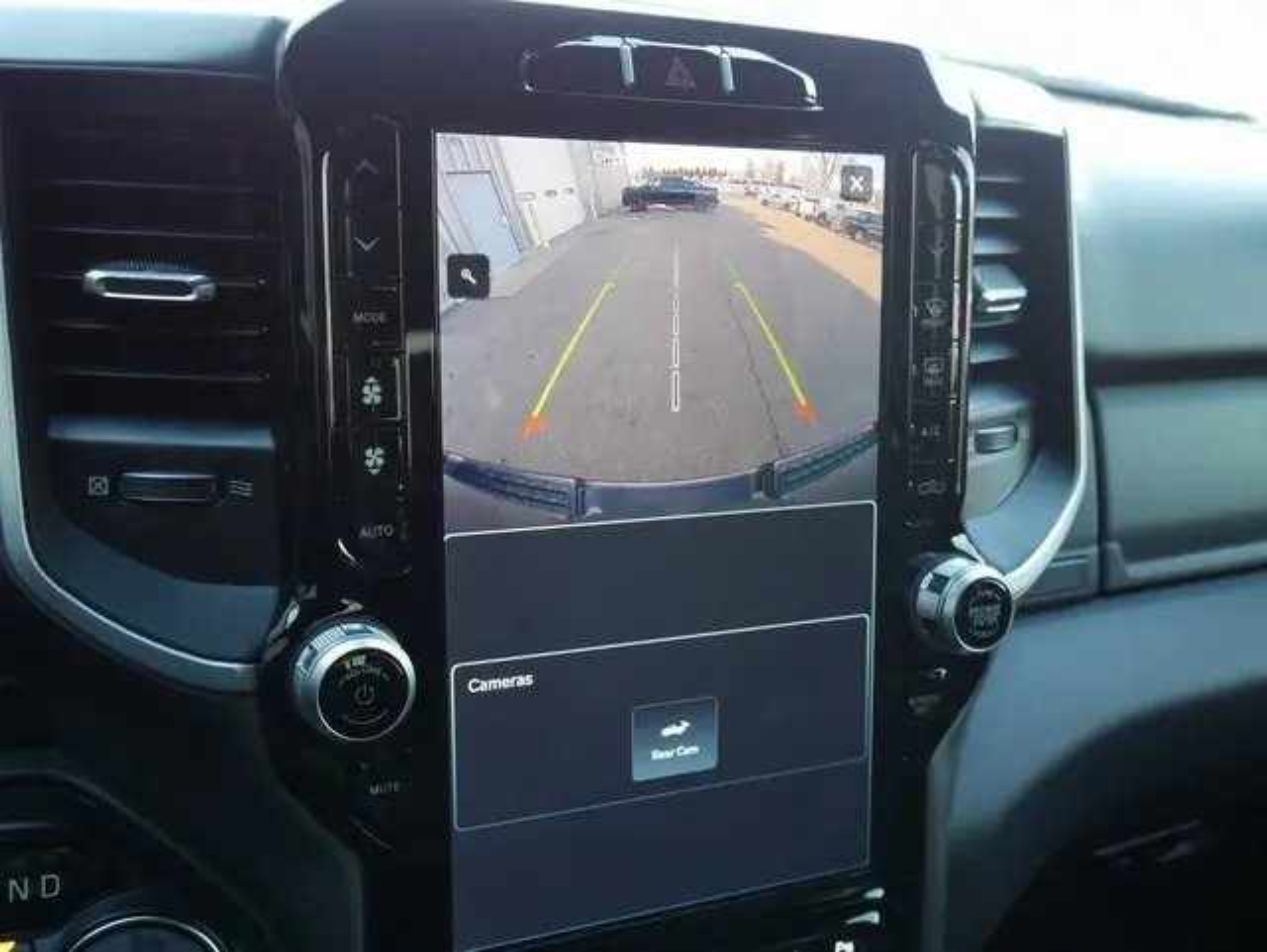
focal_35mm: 36
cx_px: 634
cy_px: 476
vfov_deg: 39.7
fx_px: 1319
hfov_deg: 51.3
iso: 1000
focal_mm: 18
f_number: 5
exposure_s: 1/60
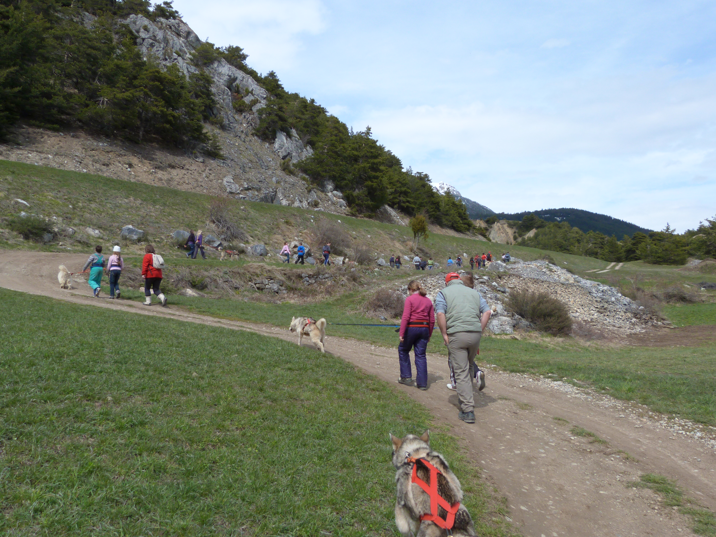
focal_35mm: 28
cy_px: 268
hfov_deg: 63.4
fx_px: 579
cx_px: 358
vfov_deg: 49.7
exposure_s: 1/1600
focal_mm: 4.9
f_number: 3.2
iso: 100
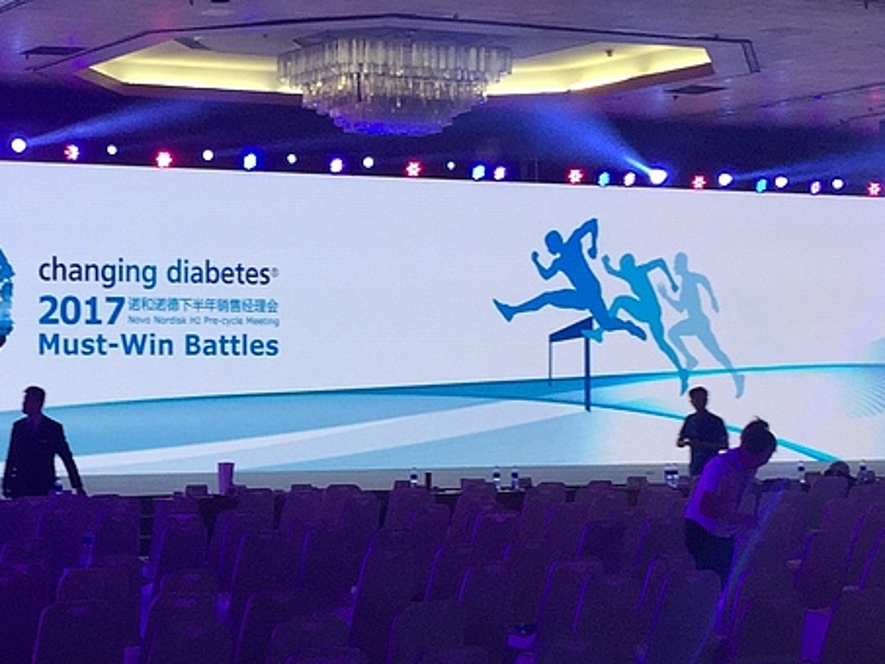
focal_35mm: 82
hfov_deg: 22.9
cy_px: 490
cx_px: 8
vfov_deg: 17.9
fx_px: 2097
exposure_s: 1/50
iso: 32
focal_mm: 4.15
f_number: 2.2
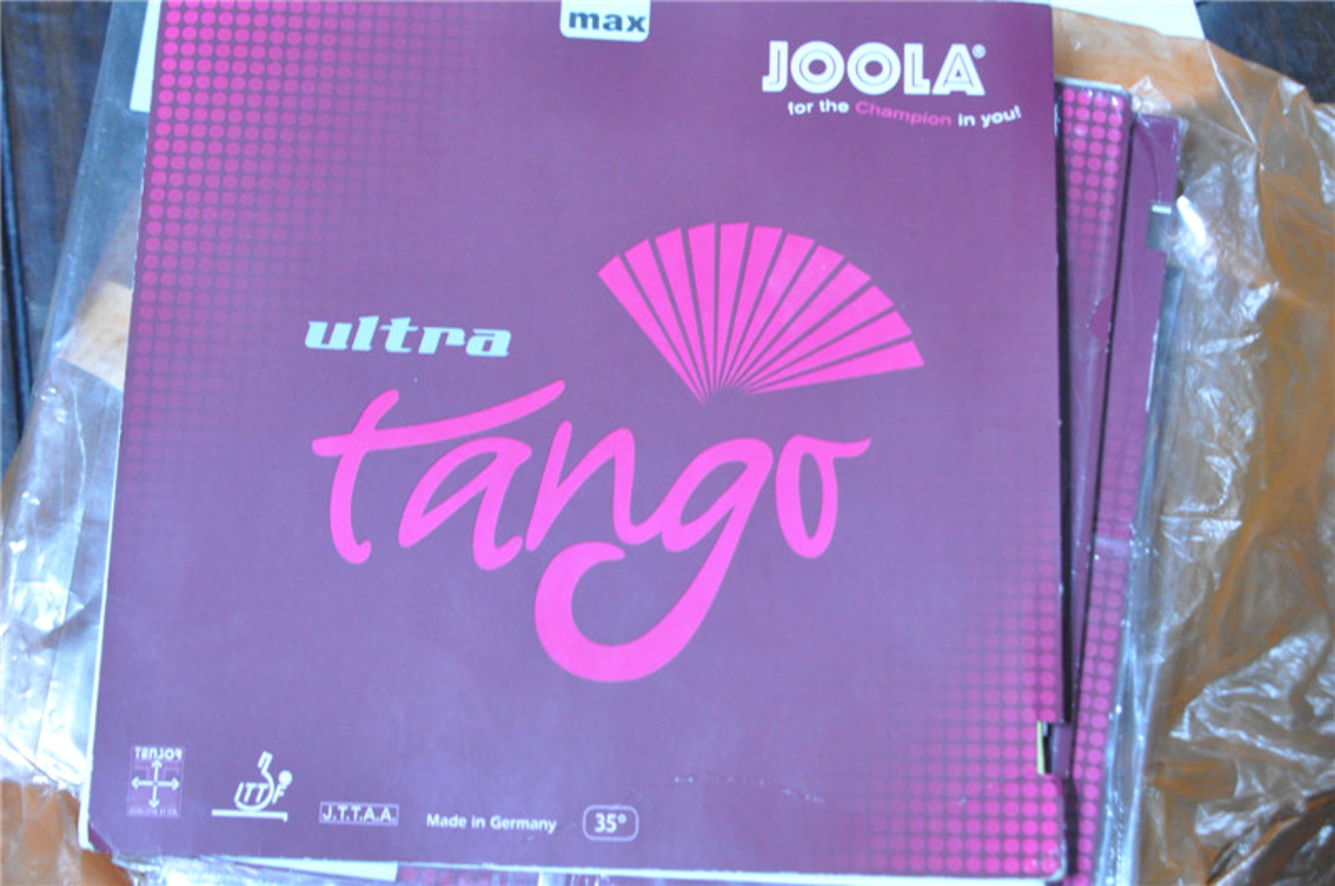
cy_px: 443
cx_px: 668
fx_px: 2222
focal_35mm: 60
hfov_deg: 33.4
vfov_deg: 22.6
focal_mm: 40
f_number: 4
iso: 3200
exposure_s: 1/20
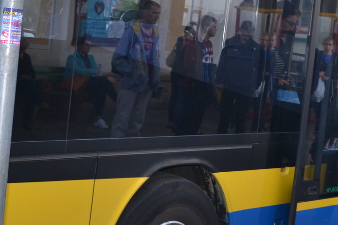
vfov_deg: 13.8
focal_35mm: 99
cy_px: 60
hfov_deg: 20.6
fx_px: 929
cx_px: 218
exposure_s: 1/125
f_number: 4
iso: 180
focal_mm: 24
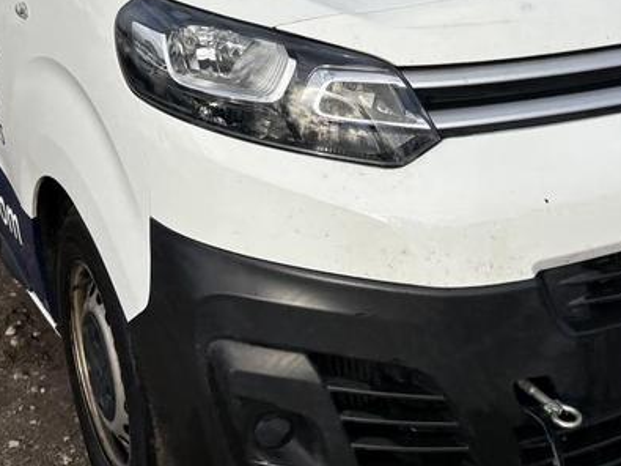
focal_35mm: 59
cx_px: 368
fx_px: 1058
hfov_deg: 32.6
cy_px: 39
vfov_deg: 24.1
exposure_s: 1/2639
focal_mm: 5.96
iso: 50
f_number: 1.6
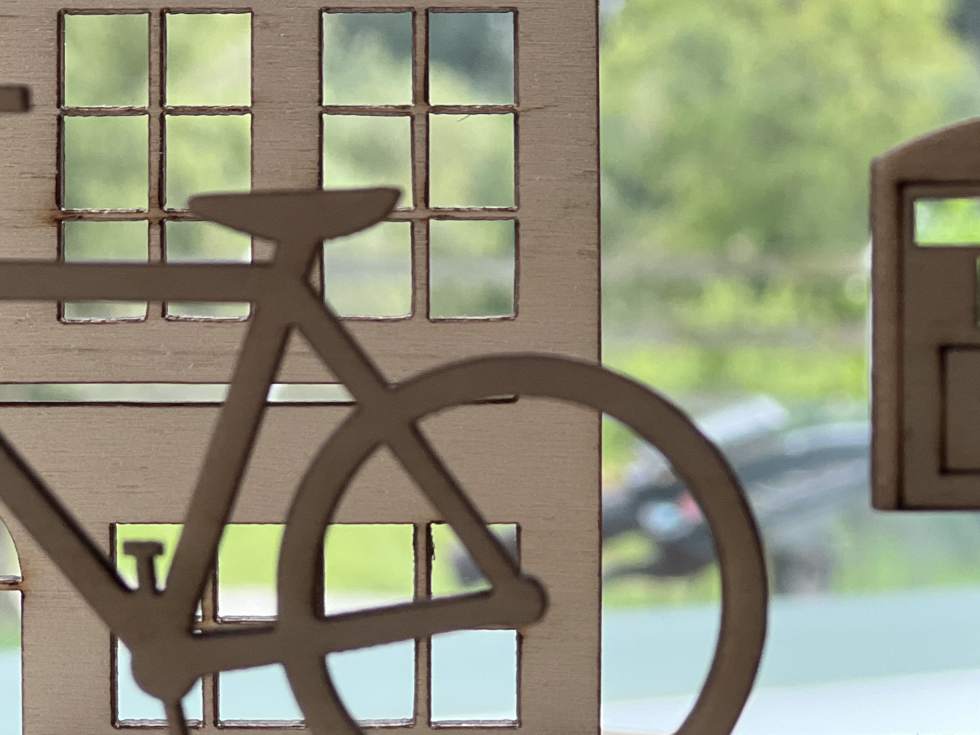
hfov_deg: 12.7
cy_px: 445
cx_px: 440
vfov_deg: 9.5
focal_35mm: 156
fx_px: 4417
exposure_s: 1/121
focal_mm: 9
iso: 50
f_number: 2.8
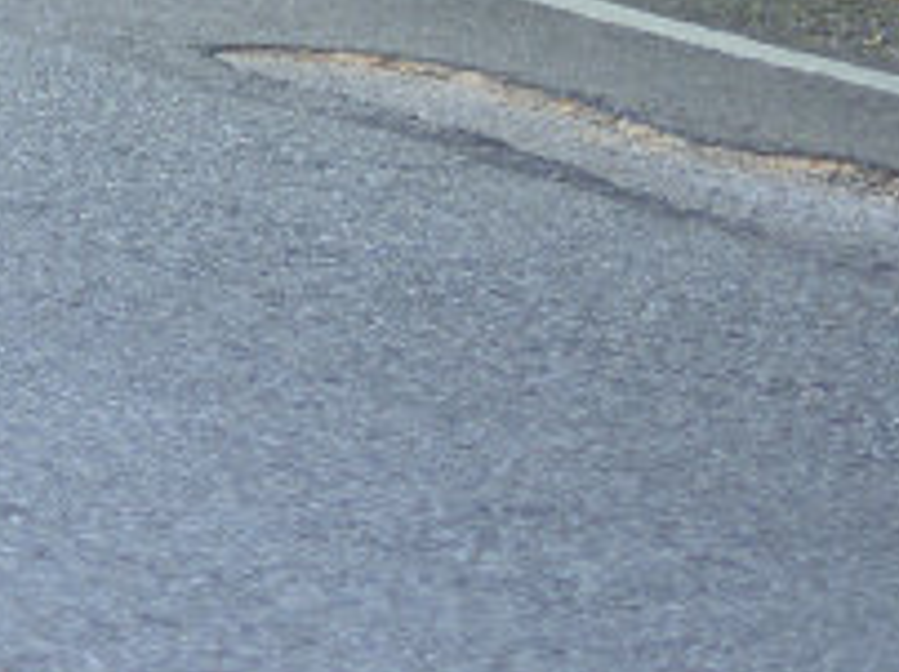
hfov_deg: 4.9
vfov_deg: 3.9
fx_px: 9883
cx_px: -2234
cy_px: -703
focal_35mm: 381
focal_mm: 50
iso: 320
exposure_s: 1/100
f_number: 2
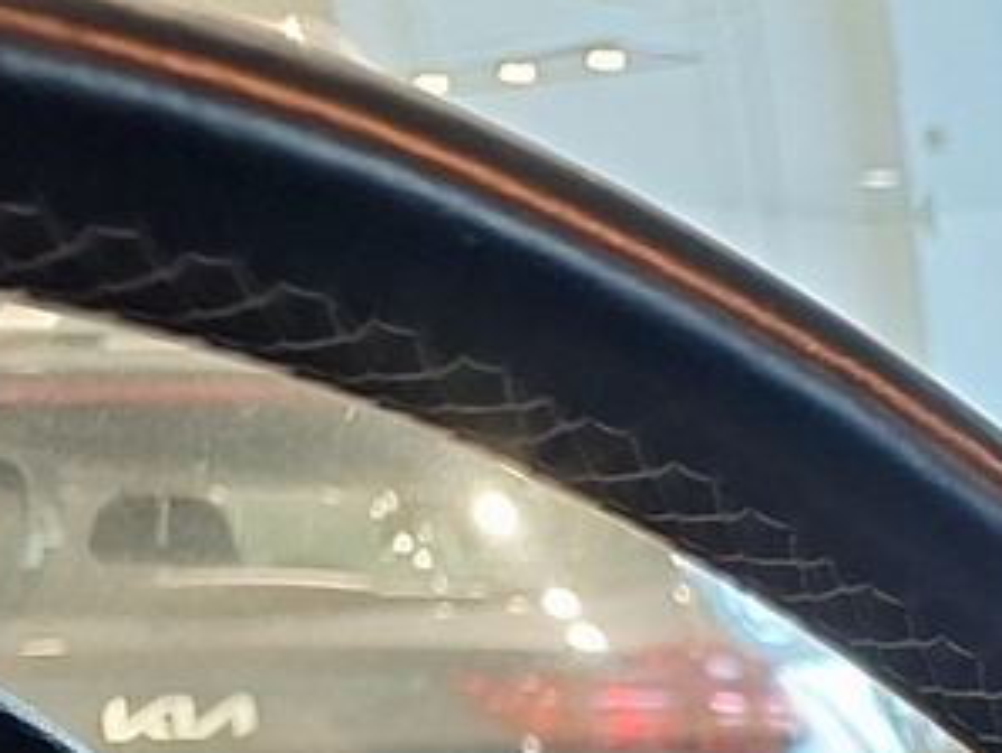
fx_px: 3216
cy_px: 1812
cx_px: 2115
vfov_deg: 11.2
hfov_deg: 14.2
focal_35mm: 111
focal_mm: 5.54
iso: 320
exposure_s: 1/33
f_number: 1.8
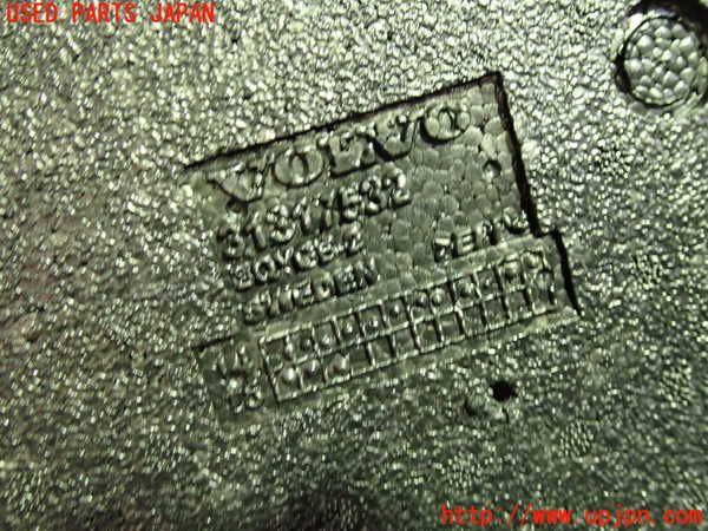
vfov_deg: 46.8
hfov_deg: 60.0
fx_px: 614
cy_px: 266
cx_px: 354
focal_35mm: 30
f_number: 2.3
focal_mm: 5.4
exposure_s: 1/30
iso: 640
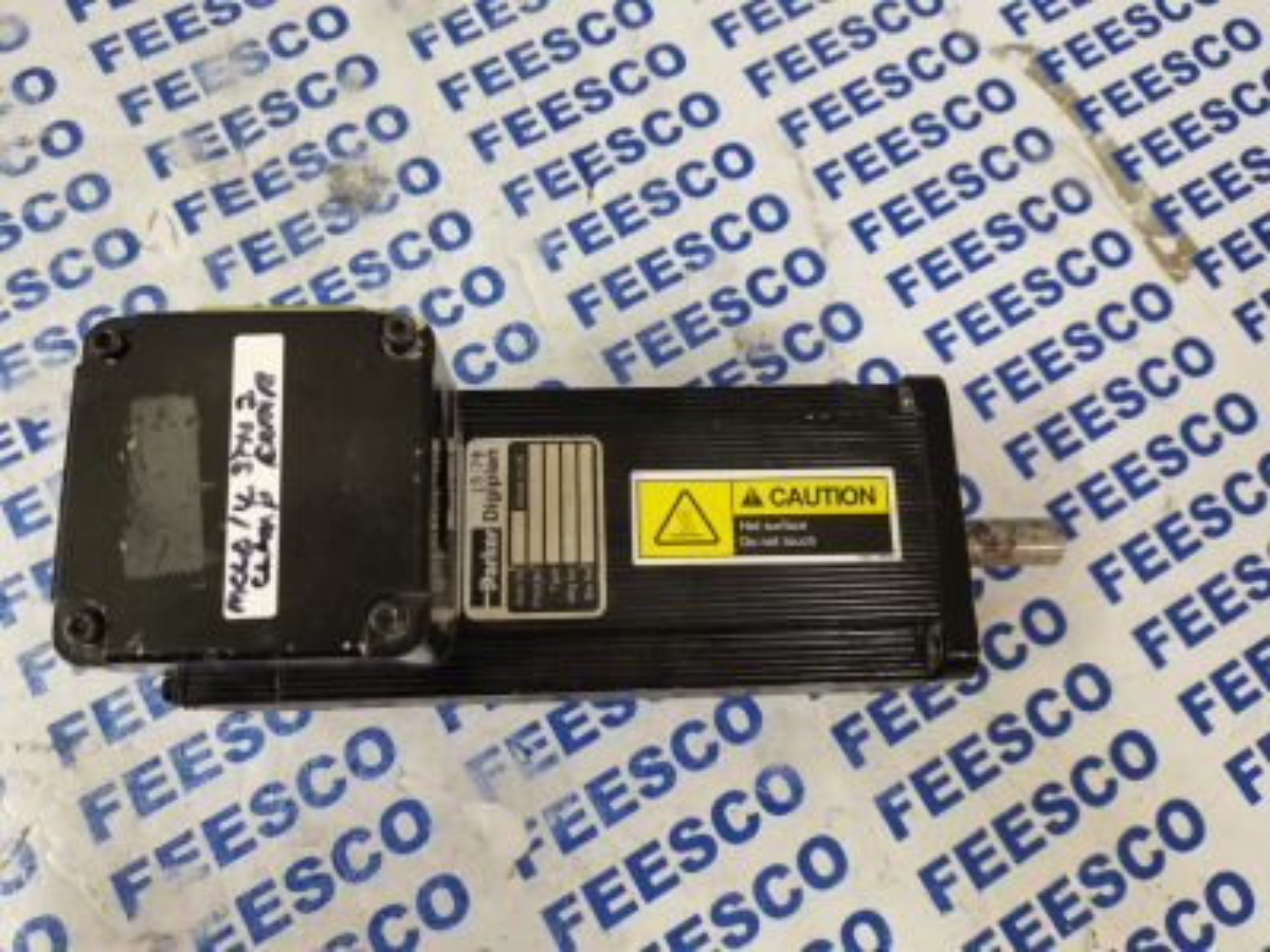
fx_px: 954
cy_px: 476
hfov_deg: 67.3
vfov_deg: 53.1
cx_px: 635
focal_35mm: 26
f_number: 1.8
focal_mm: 5.58
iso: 640
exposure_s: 1/25
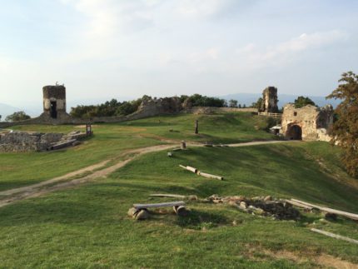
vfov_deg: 48.3
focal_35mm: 29
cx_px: 179
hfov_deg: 61.6
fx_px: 300
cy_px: 134
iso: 32
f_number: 2.2
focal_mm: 4.15
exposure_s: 1/1642
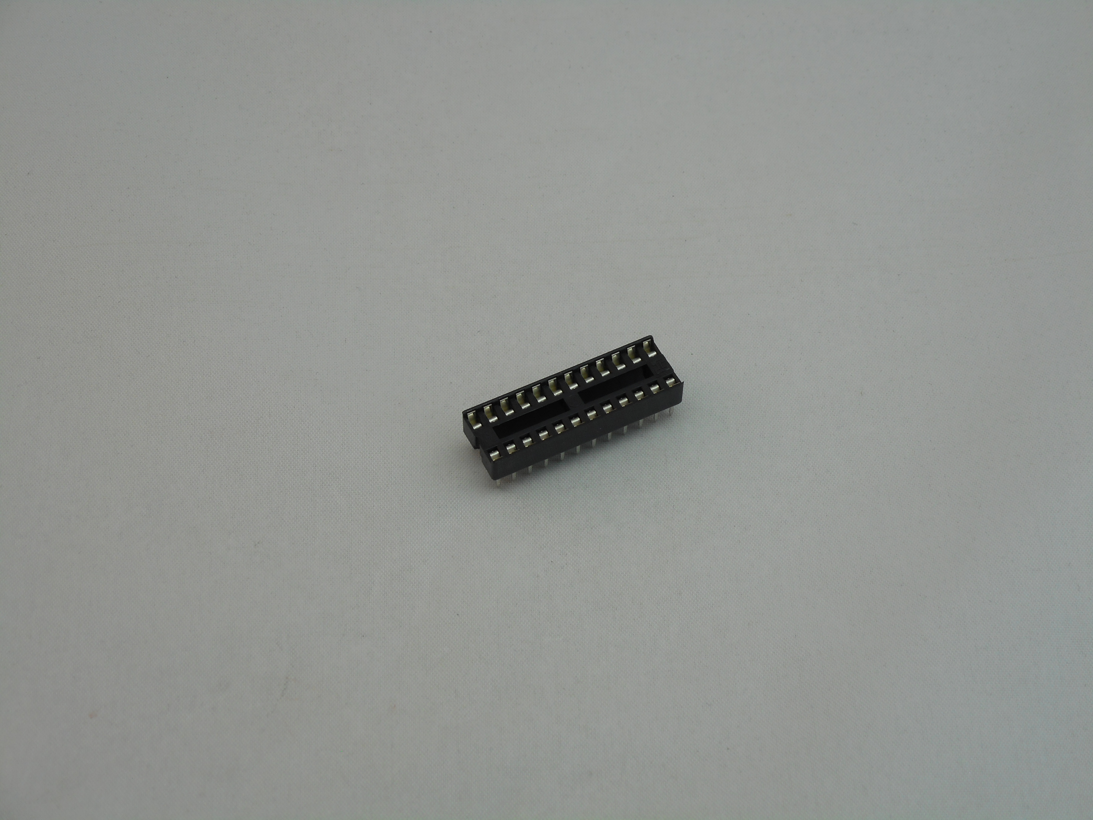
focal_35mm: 77
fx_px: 2431
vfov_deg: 19.1
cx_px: 546
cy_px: 410
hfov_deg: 25.3
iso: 80
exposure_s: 1/50
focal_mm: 13.8
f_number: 5.5
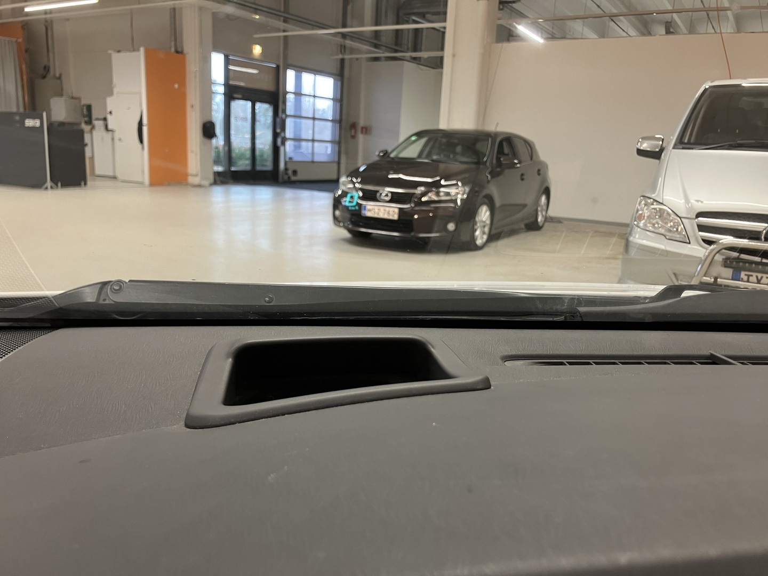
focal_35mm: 28
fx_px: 621
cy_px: 288
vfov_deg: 49.7
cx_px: 384
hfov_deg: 63.4
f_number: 1.8
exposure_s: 1/50
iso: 100
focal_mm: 3.99
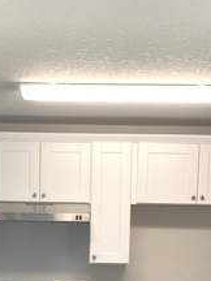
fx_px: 626
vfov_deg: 24.1
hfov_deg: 19.1
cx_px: 86
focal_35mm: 77
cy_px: 288
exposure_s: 1/120
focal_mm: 4.25
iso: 64
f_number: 1.8
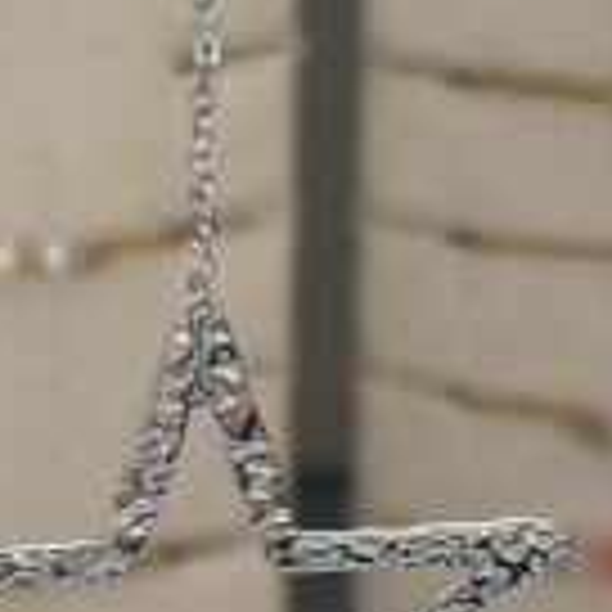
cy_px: 428
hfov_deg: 13.4
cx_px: 248
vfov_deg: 13.4
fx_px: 2600
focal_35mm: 130
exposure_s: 1/121
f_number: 1.6
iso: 100
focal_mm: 5.1
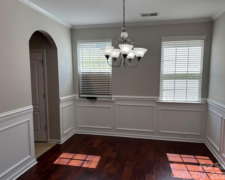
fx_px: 173
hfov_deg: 66.0
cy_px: 92
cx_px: 115
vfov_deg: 54.9
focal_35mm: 26
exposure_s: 1/419
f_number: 1.78
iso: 80
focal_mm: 6.76
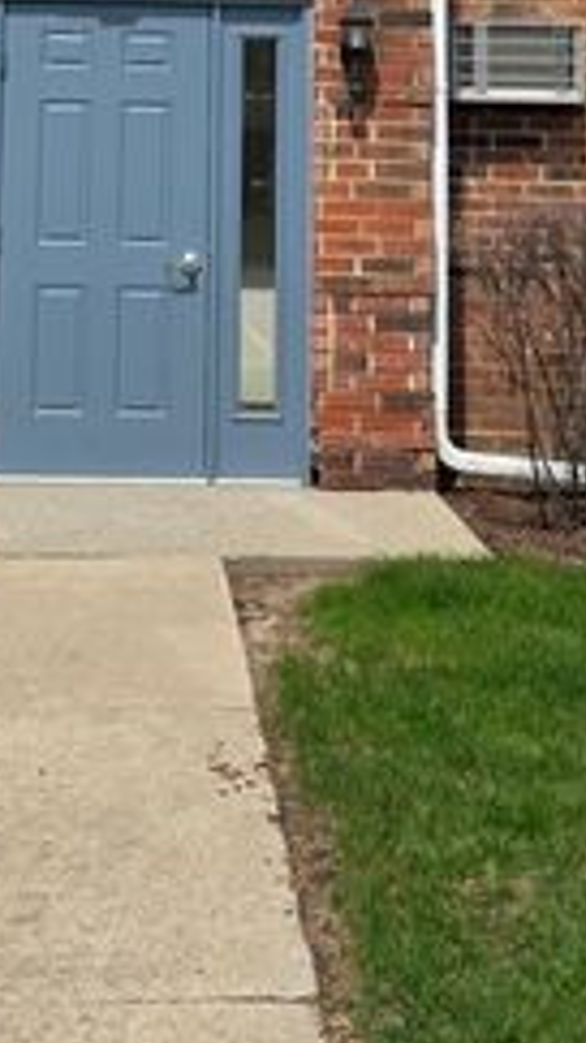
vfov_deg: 28.4
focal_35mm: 69
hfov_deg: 17.3
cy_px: -32
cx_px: 116
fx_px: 1907
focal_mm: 6.3
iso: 80
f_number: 1.7
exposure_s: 1/7061
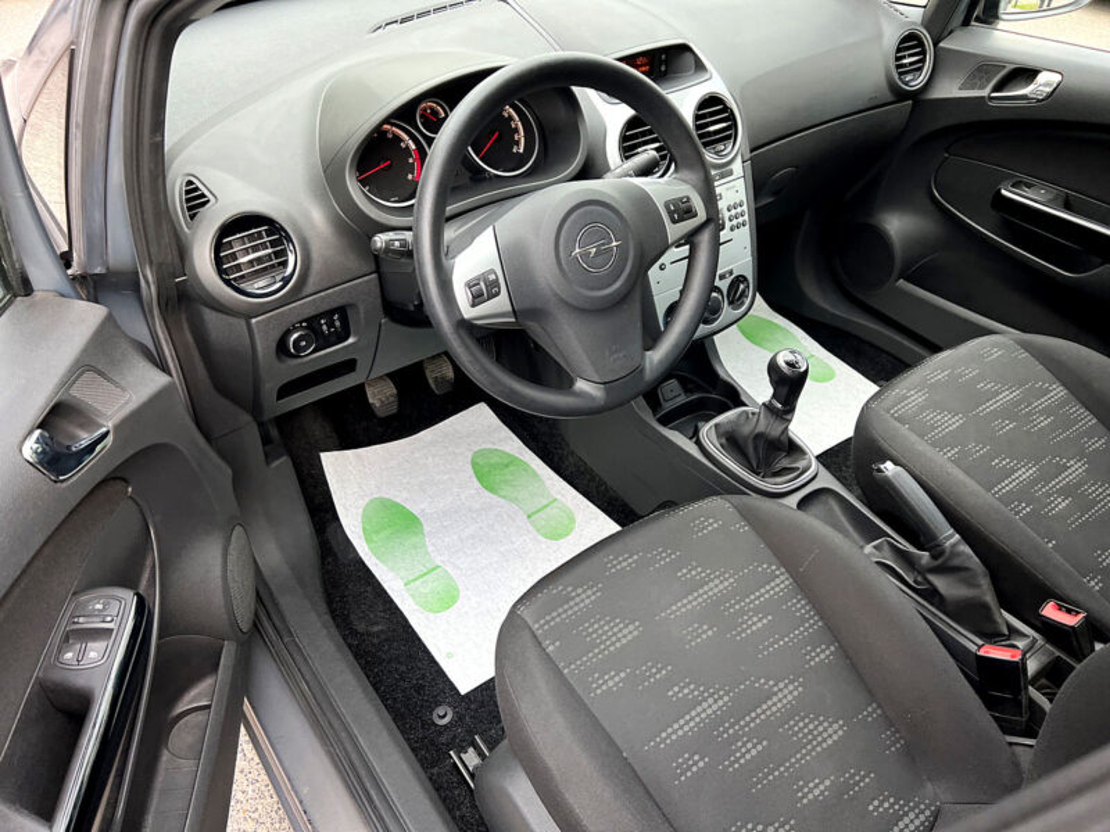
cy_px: 416
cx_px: 555
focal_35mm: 26
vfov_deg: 53.1
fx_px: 834
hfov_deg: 67.3
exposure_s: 1/340
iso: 50
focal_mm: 5.7
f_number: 1.5
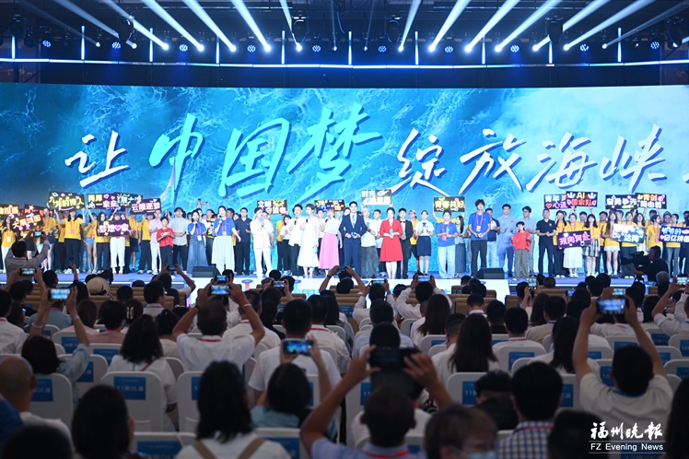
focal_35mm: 61
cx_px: 337
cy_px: 239
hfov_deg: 32.9
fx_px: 1167
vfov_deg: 22.2
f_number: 2.8
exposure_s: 1/60
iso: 320
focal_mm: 57
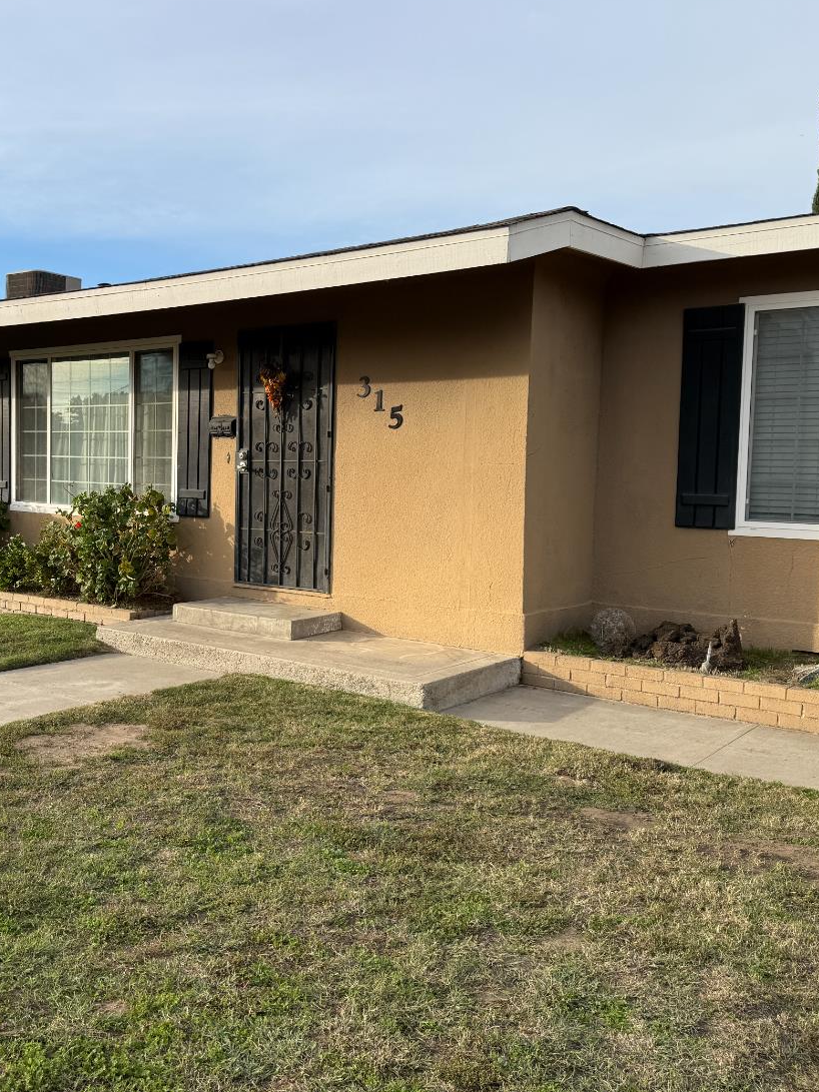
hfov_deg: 41.8
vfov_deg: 55.4
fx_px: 1041
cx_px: 213
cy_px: 532
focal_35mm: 33
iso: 80
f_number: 1.78
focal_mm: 6.76
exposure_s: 1/2611
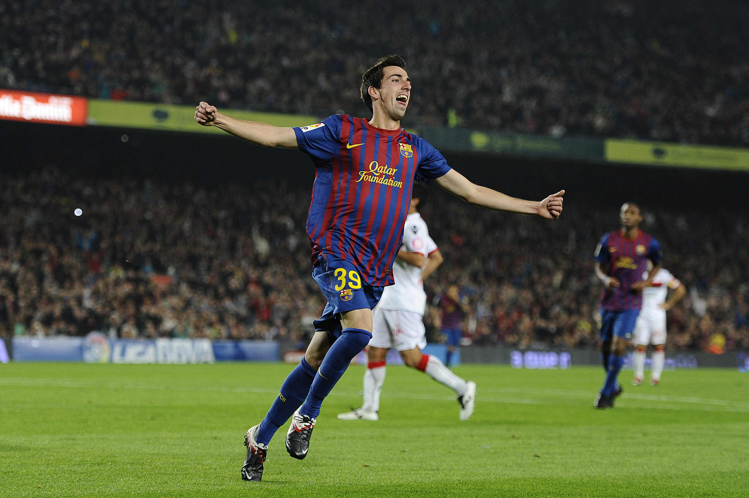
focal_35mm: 105
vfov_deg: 13.0
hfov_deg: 19.5
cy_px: 249
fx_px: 2183
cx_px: 374
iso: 1600
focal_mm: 105
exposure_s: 1/1250
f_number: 2.8
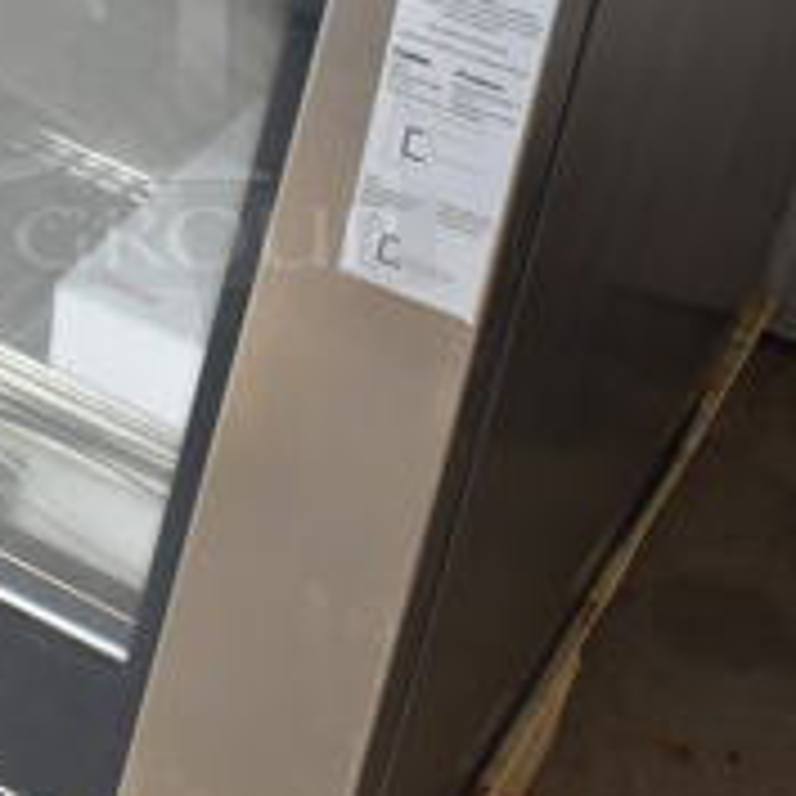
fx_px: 2055
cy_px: 49
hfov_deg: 20.9
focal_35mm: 79
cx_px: -63
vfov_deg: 21.3
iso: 400
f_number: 5.6
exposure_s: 1/125
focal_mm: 18
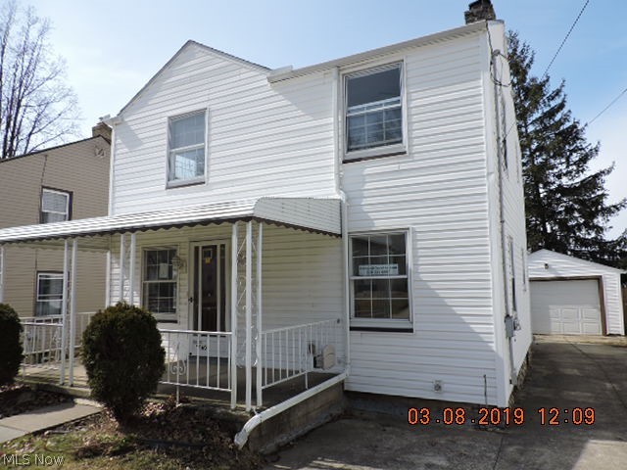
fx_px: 435
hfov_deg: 71.6
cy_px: 235
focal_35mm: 24
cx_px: 314
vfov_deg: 56.8
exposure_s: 1/1600
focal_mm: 4.3
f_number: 3
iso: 100
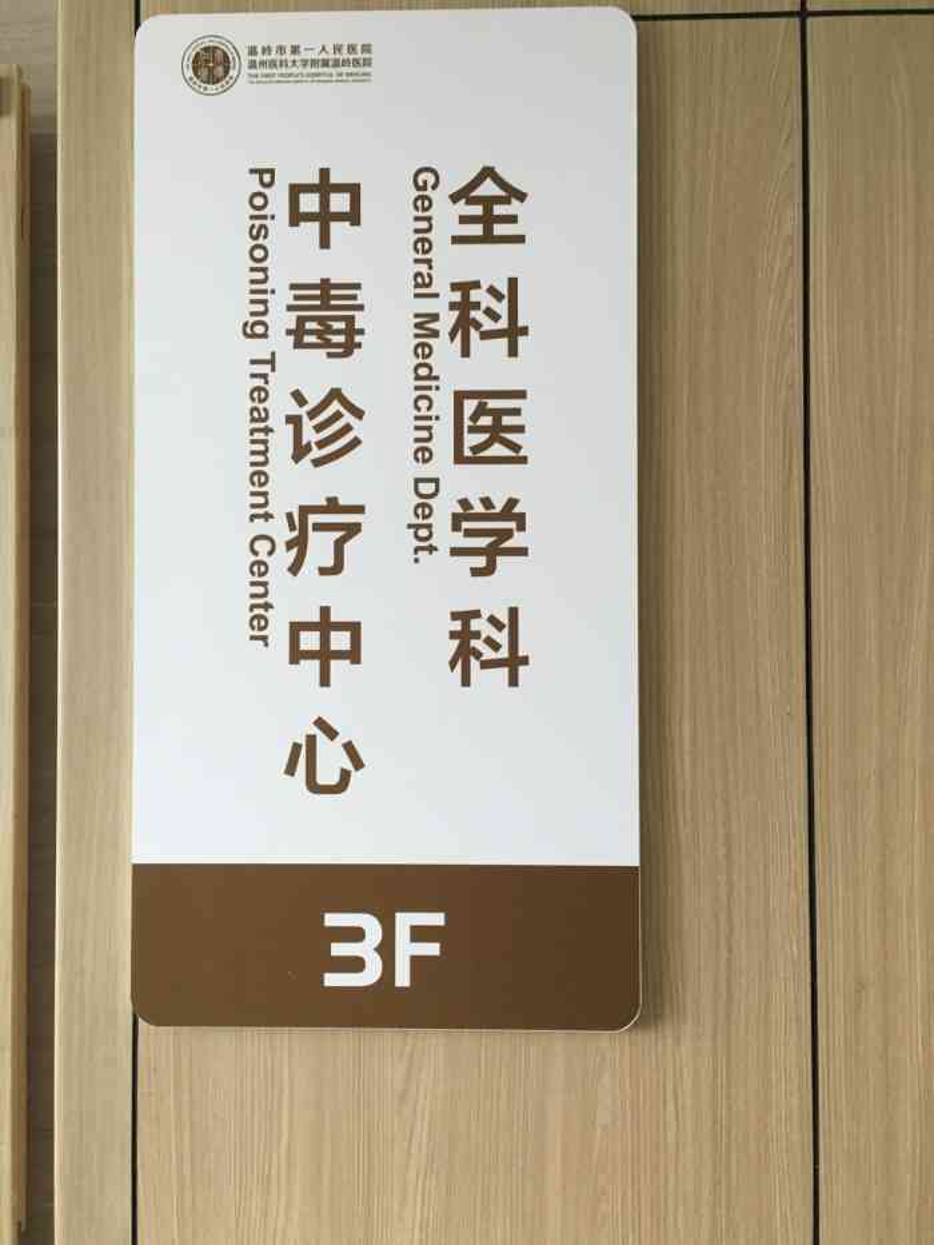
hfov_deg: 48.2
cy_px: 622
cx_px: 467
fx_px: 1043
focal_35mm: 29
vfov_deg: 61.7
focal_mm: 4.15
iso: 125
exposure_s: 1/33
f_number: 2.2
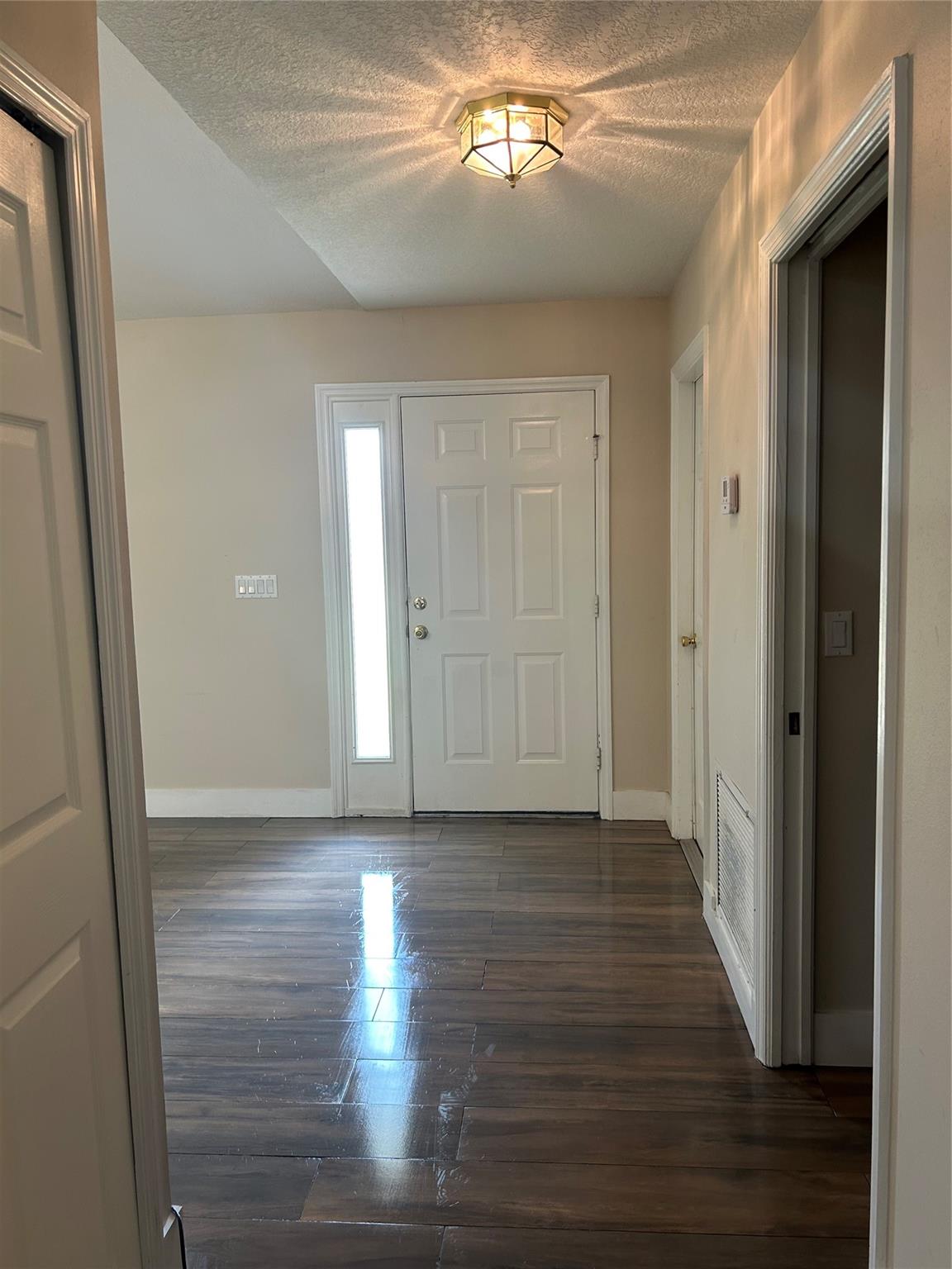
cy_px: 634
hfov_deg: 53.1
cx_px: 476
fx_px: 953
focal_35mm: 26
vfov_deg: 67.3
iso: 125
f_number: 1.5
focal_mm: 5.7
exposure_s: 1/60
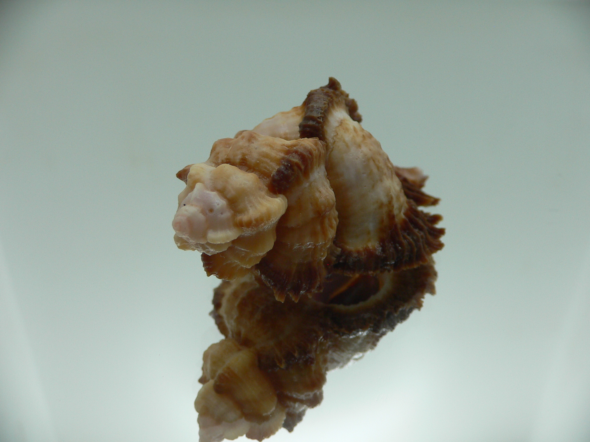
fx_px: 597
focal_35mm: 35
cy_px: 221
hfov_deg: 52.6
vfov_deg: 40.7
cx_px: 295
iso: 80
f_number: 2.8
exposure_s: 1/80
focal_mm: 4.6
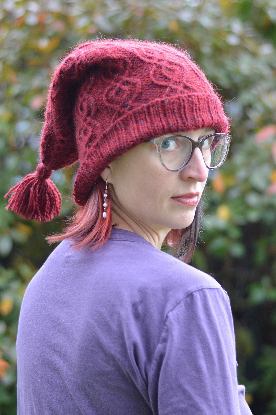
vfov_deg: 27.0
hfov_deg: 18.1
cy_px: 208
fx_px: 864
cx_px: 138
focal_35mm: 75
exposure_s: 1/640
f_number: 1.8
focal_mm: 50
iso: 400
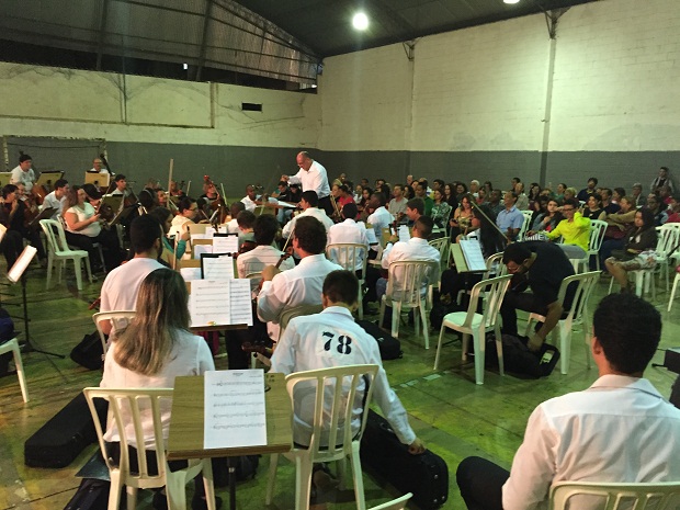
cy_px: 255
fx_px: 570
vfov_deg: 48.2
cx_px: 340
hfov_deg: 61.7
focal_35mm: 29
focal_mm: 4.15
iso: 250
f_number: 2.2
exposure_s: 1/15
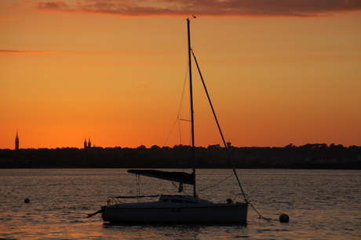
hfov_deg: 11.4
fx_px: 1804
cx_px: 180
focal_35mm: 180
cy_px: 120
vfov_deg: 7.6
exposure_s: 1/400
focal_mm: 120
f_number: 6.3
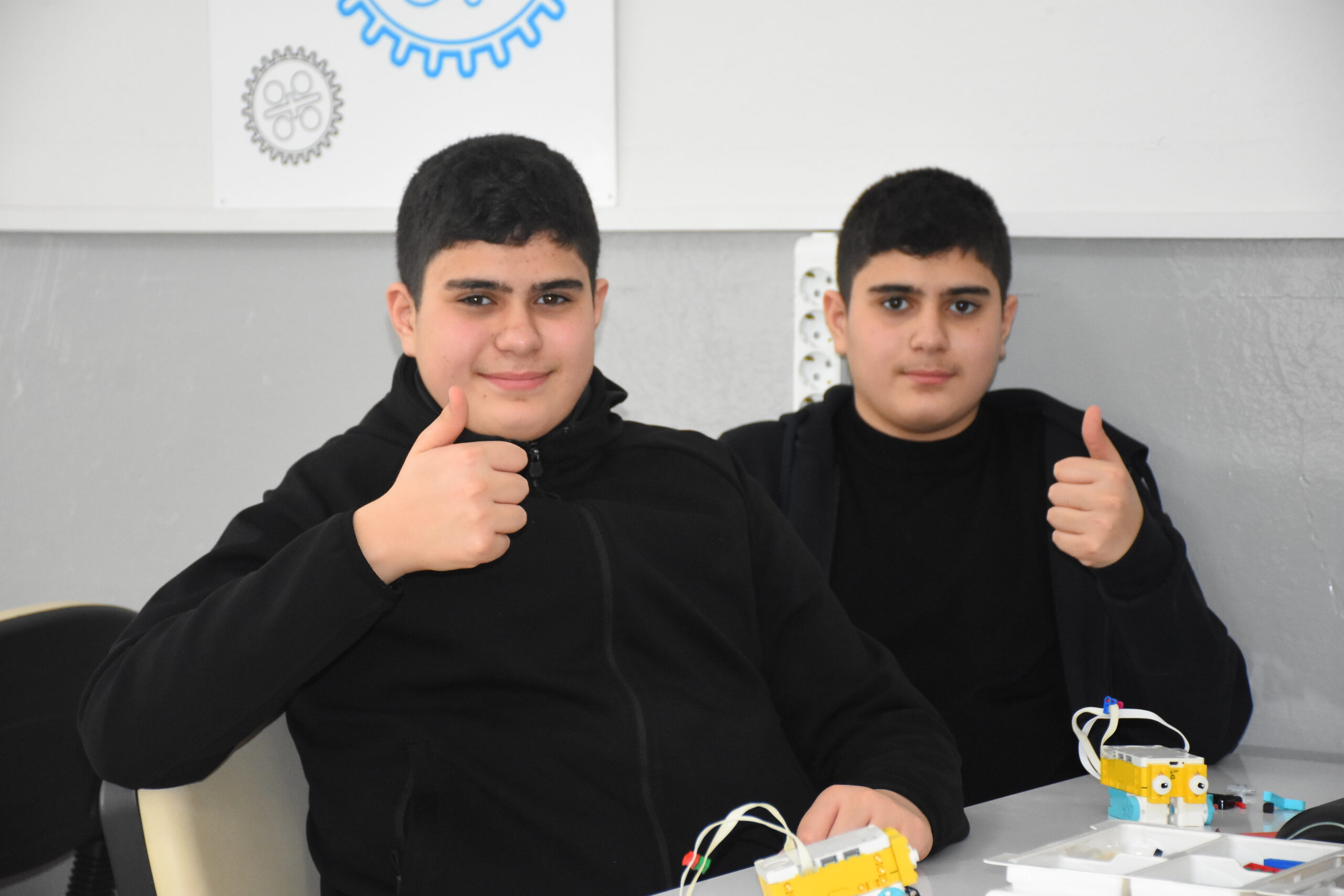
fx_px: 3920
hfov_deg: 19.5
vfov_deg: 13.0
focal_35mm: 105
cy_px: 448
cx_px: 672
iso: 2500
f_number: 5.3
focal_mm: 70
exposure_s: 1/250
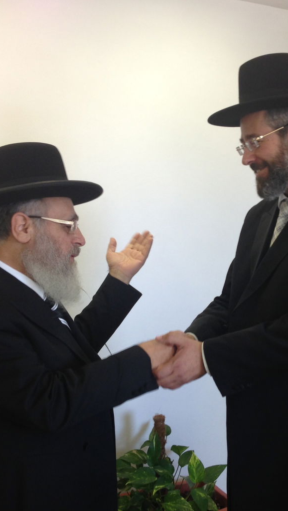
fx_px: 665
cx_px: 192
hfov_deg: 24.3
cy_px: 260
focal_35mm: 49
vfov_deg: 42.1
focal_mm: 4.13
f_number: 2.4
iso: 50
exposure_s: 1/20
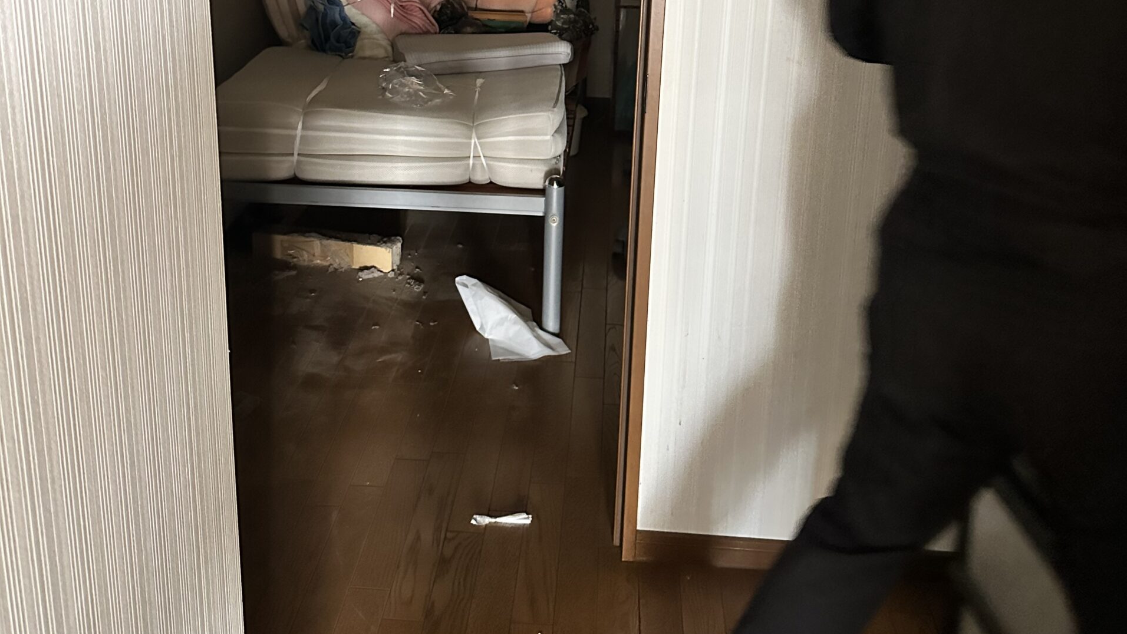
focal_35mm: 35
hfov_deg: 56.6
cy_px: 104
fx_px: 1046
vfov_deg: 32.6
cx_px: 565
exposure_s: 1/40
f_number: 1.78
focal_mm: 6.86
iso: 1000
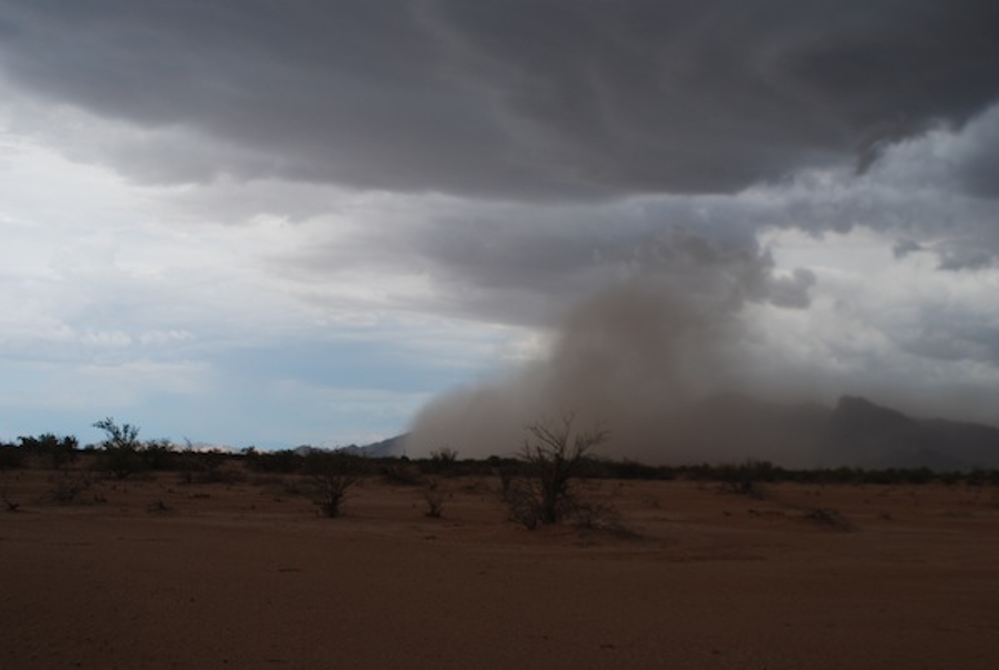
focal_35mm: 36
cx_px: 500
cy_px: 335
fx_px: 1000
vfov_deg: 37.0
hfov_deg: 53.1
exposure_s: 1/160
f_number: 6.3
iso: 100
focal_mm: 24
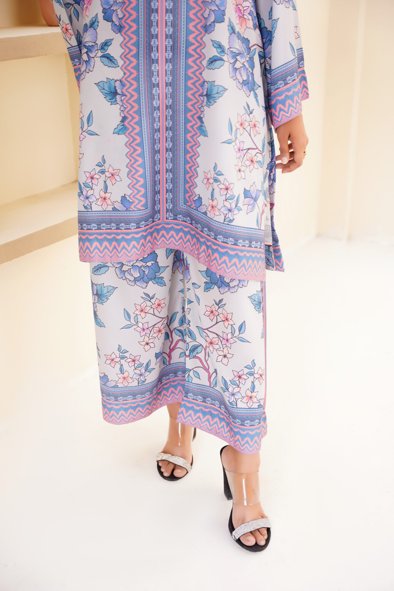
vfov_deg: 44.2
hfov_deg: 30.3
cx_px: 197
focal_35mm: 44
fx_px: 727
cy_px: 296
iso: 125
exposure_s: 1/125
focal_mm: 44.3
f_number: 3.2
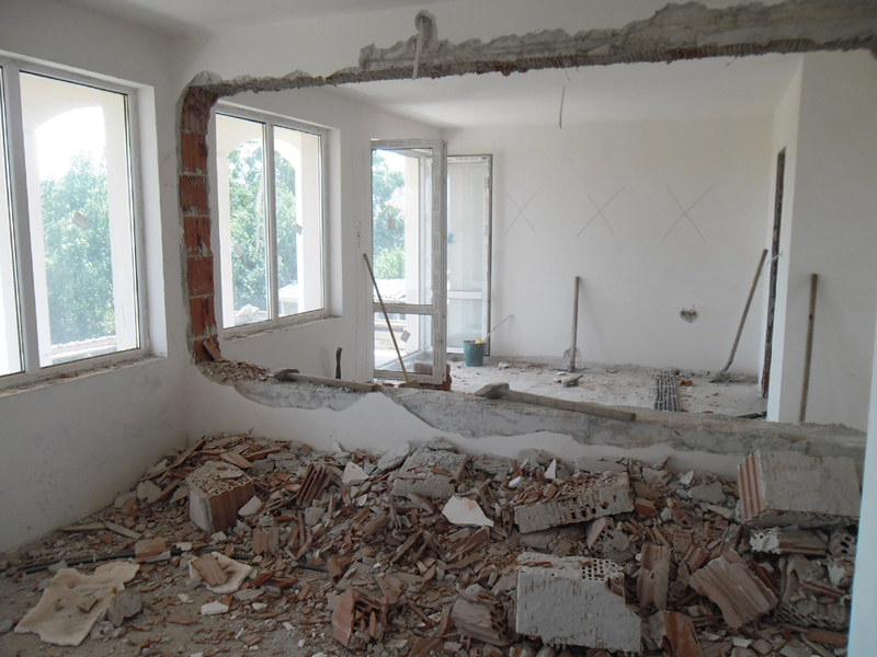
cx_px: 438
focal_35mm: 27
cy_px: 328
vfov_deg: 51.4
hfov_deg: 65.3
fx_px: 684
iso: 100
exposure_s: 1/90
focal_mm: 4.9
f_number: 3.5
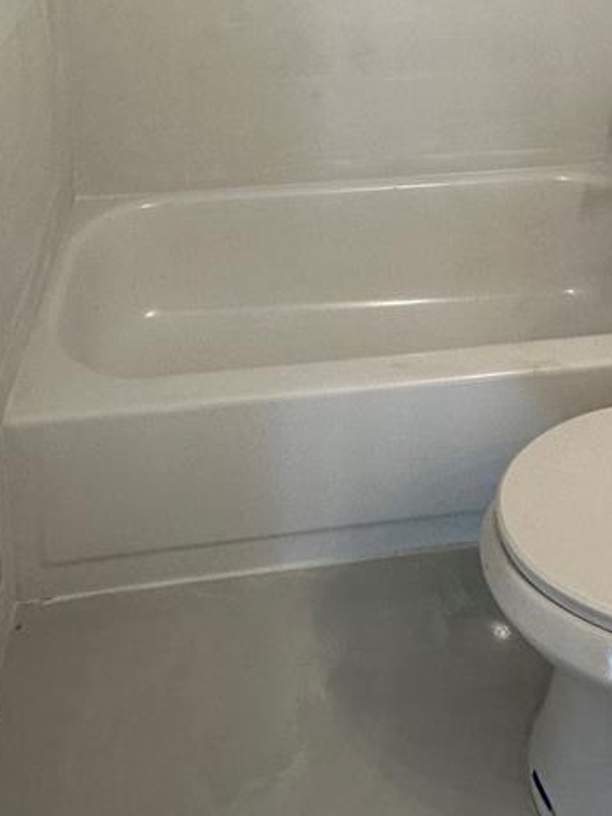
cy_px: -87
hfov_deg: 39.6
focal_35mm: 36
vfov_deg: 40.9
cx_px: 341
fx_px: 849
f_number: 2.2
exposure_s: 1/120
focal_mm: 2.22
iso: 125
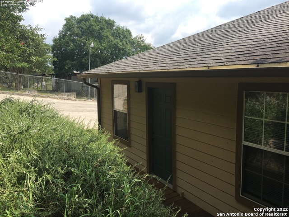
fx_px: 242
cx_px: 144
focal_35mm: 29
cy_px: 108
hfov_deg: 61.7
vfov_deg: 48.2
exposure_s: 1/680
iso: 25
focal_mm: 4.15
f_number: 2.2
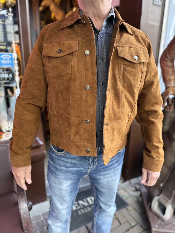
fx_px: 162
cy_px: 116
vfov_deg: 71.6
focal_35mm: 24
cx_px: 88
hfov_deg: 56.8
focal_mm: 6.76
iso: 160
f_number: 1.78
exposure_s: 1/52
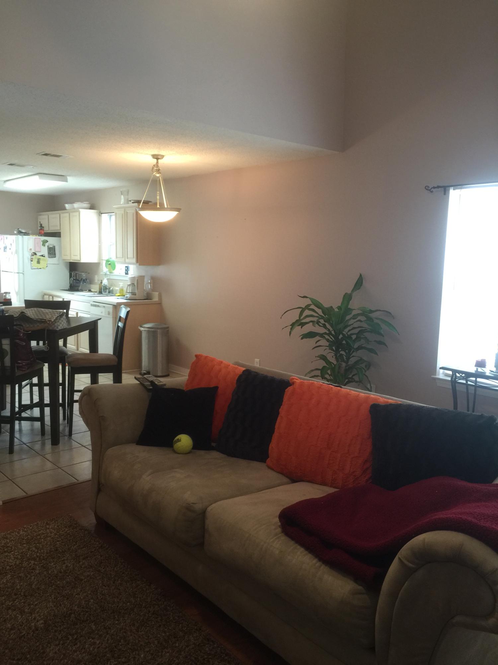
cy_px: 332
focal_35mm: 29
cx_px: 249
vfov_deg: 61.7
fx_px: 556
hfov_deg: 48.2
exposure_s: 1/15
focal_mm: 4.15
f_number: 2.2
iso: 50
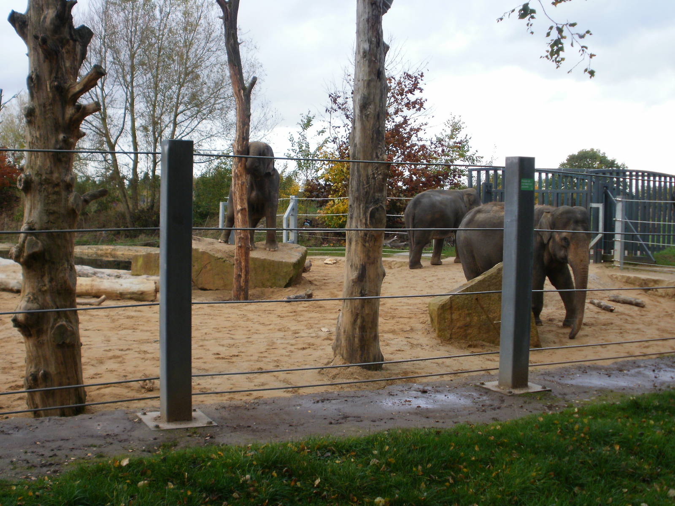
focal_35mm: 44
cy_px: 253
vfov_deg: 32.9
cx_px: 338
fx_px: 858
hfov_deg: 42.9
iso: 100
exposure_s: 1/125
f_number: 4
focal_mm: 7.7
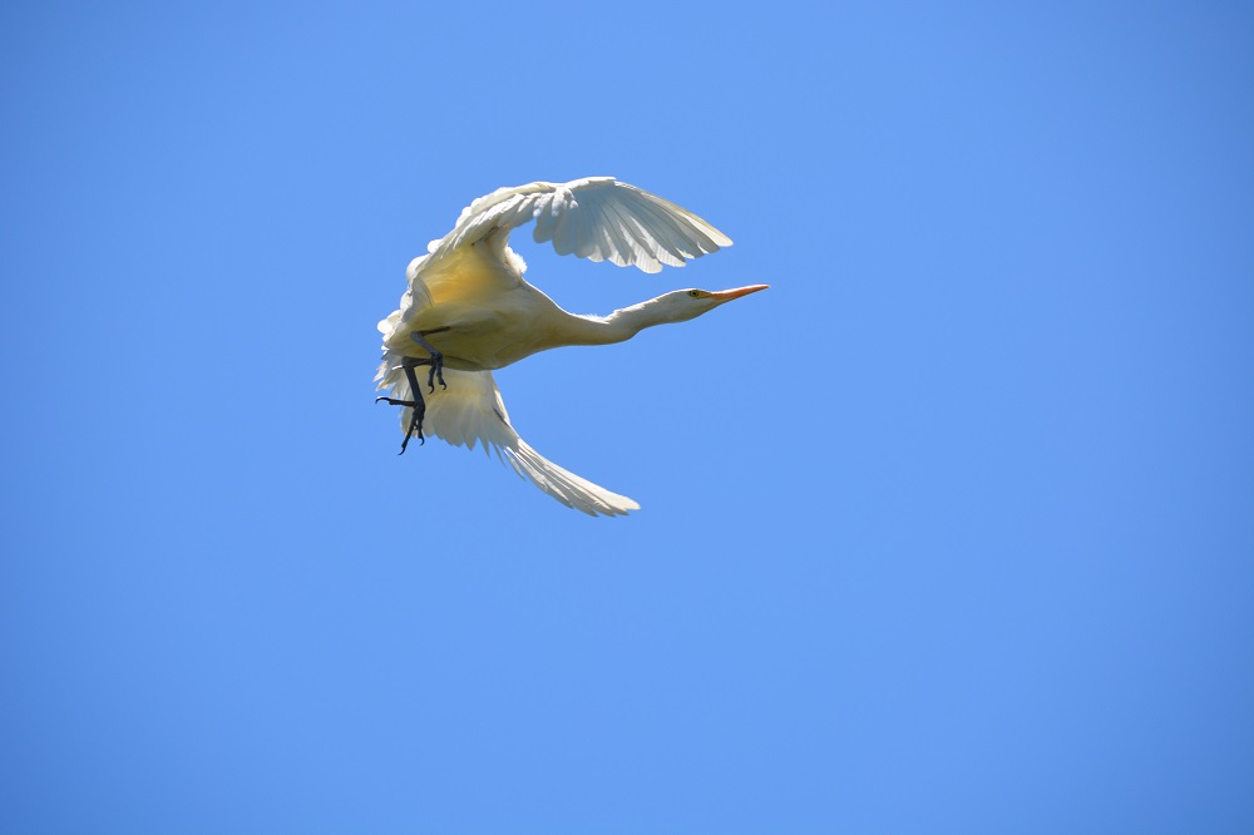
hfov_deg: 6.9
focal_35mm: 300
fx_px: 10446
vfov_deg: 4.6
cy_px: 418
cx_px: 627
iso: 400
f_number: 6.3
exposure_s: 1/1600
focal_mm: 200
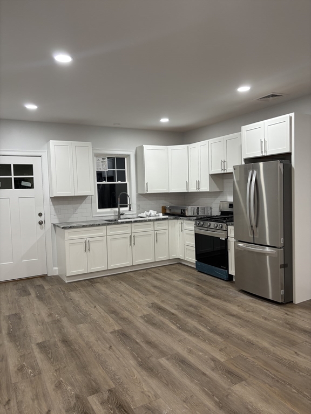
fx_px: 311
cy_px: 207
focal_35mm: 26
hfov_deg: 53.1
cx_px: 156
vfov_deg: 67.3
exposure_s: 1/60
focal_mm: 5.96
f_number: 1.6
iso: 100
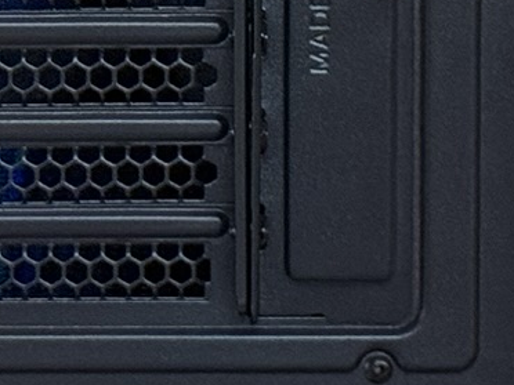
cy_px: -218
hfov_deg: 7.5
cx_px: 123
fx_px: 3920
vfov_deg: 5.6
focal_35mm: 264
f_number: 1.78
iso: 250
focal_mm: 6.76
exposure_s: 1/53
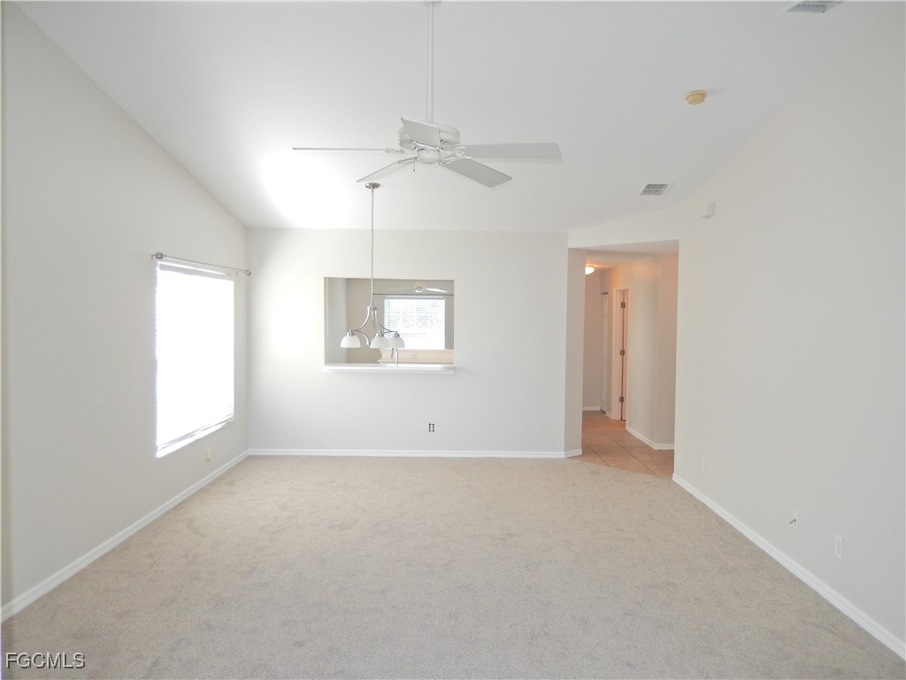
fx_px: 654
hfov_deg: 69.4
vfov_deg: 54.9
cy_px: 340
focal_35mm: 25
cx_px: 453
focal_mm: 4.5
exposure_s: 1/60
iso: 180
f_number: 3.4
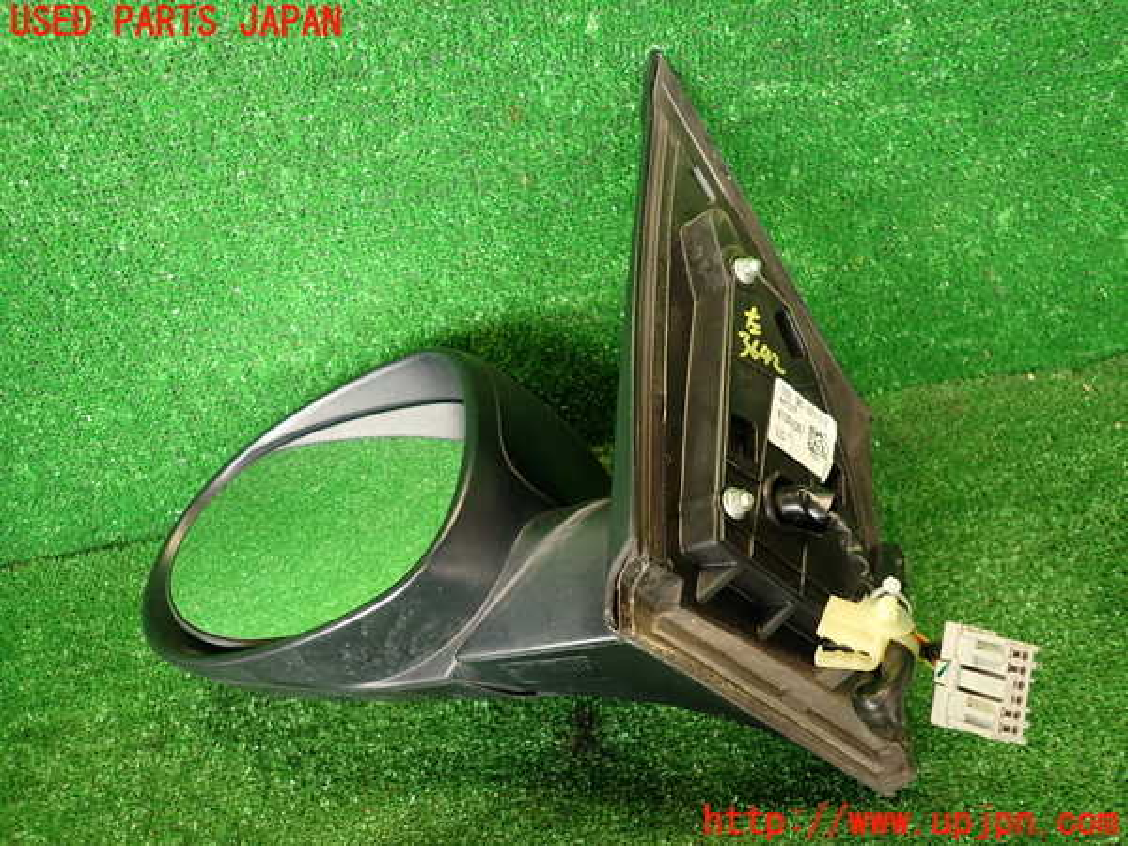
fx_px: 815
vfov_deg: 54.9
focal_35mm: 25
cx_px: 564
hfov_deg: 69.4
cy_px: 423
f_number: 2
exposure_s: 1/40
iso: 200
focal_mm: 4.5
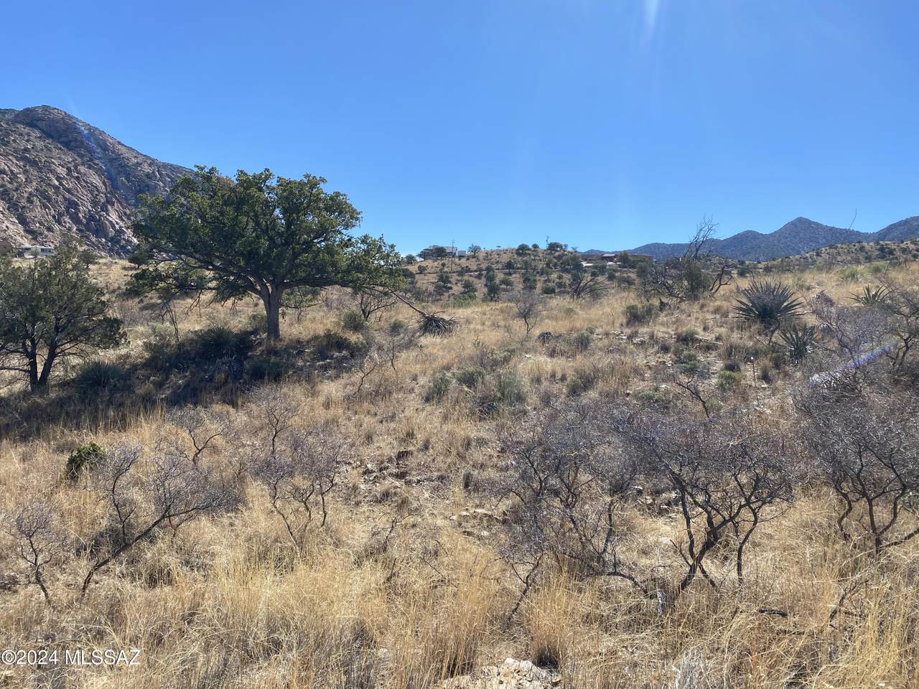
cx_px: 460
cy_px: 344
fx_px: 690
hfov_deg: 67.3
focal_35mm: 26
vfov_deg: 53.1
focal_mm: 4.25
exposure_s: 1/2755
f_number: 1.8
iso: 32
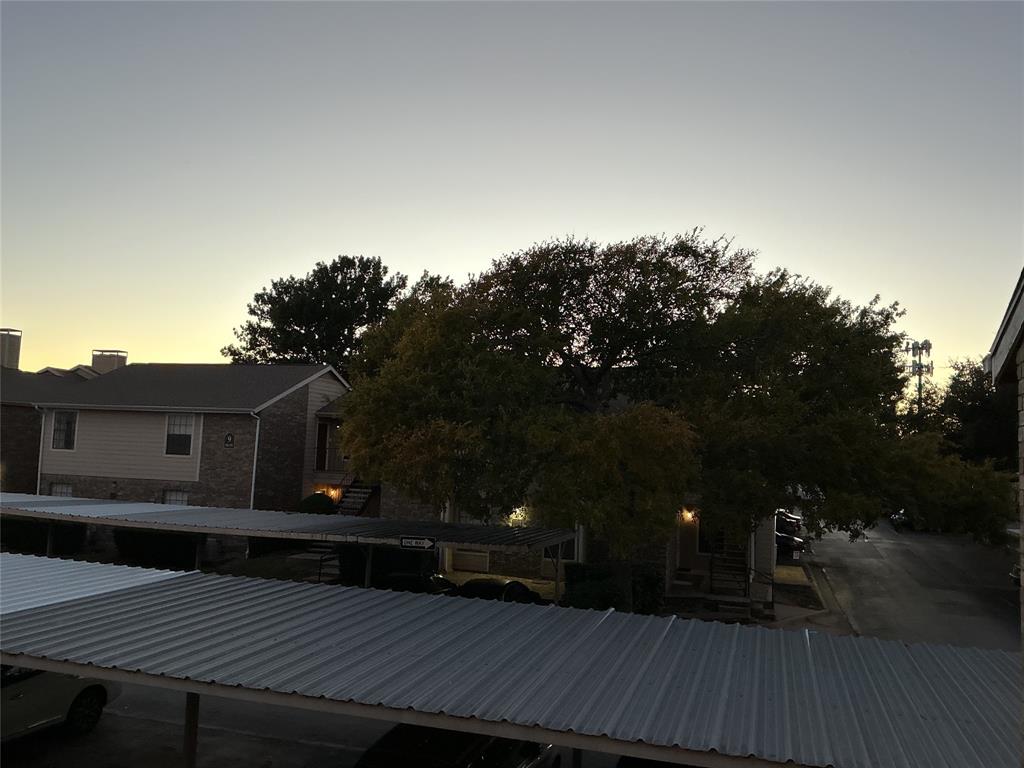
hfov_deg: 61.7
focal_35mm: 29
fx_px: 858
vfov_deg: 48.2
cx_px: 512
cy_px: 384
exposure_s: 1/120
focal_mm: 3
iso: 50
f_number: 1.8
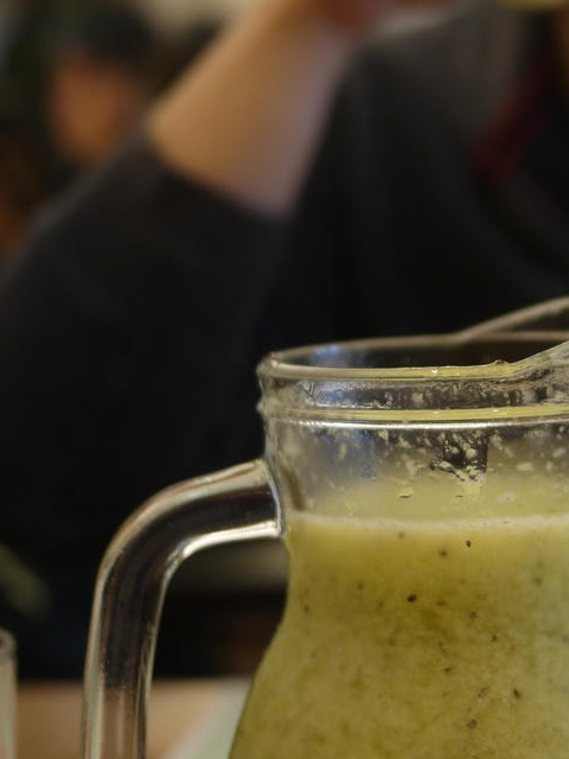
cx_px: 621
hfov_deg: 14.5
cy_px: 306
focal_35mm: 100
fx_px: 2192
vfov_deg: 19.6
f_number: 1.7
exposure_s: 1/80
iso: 160
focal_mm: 20
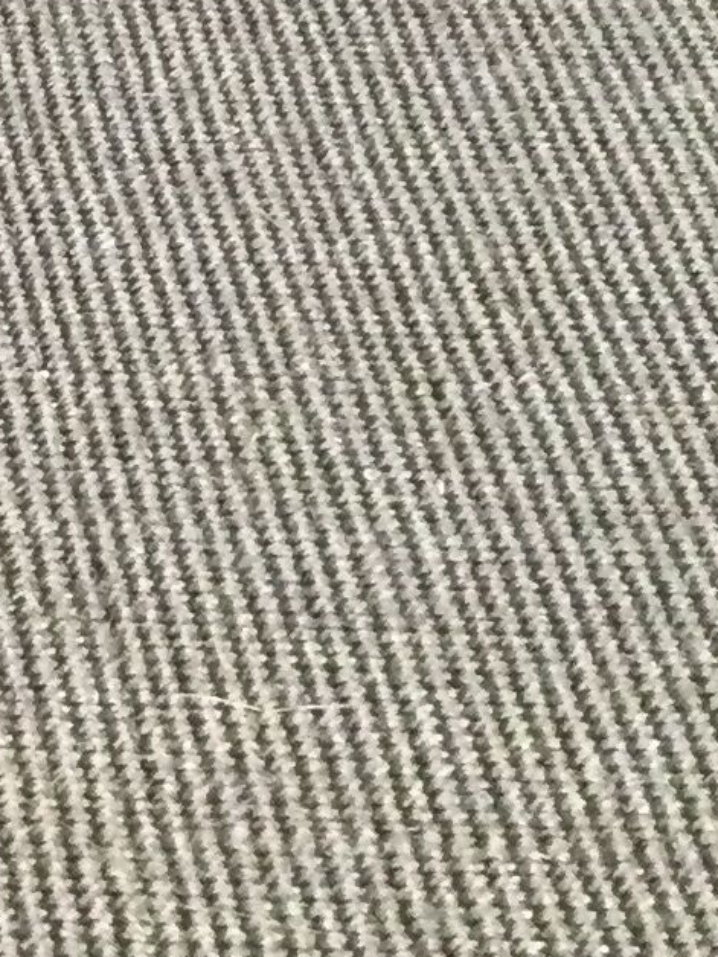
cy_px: -69
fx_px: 4453
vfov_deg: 12.1
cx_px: -1082
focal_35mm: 161
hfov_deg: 8.4
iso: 200
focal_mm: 3.3
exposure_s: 1/33
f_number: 2.4
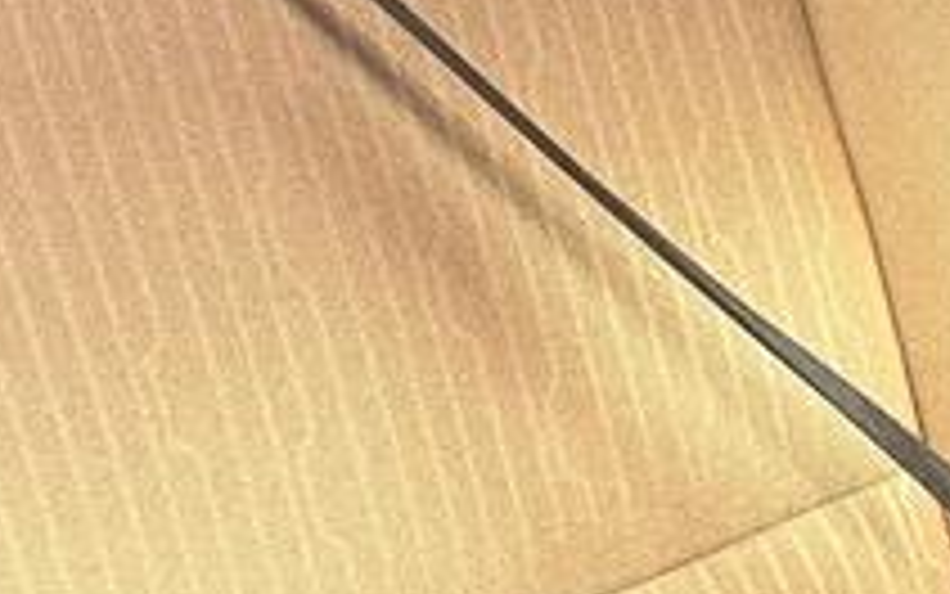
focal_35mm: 154
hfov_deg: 13.1
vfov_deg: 8.5
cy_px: 122
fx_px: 3988
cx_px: 1225
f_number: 1.78
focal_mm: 6.76
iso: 400
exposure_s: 1/60
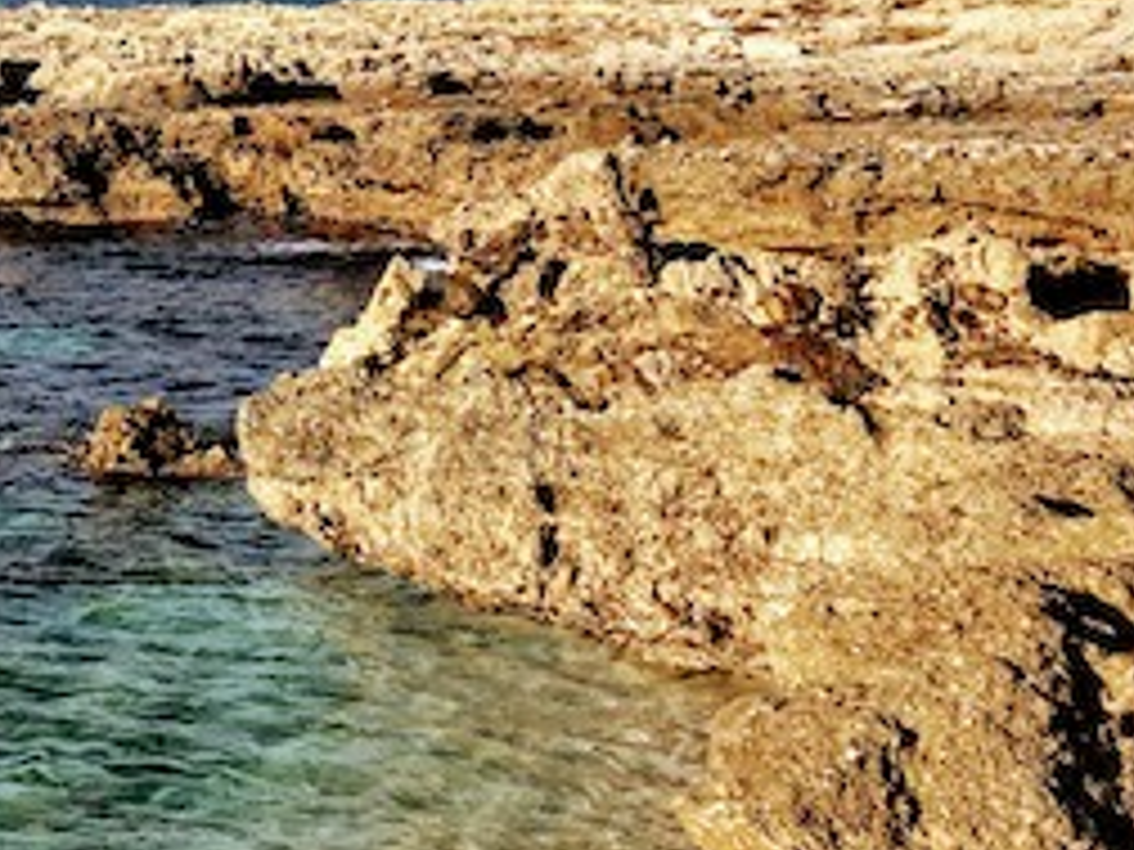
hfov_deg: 21.1
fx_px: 2916
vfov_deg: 16.4
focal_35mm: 89
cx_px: -40
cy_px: 63
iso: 20
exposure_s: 1/2083
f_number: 1.8
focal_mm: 3.99
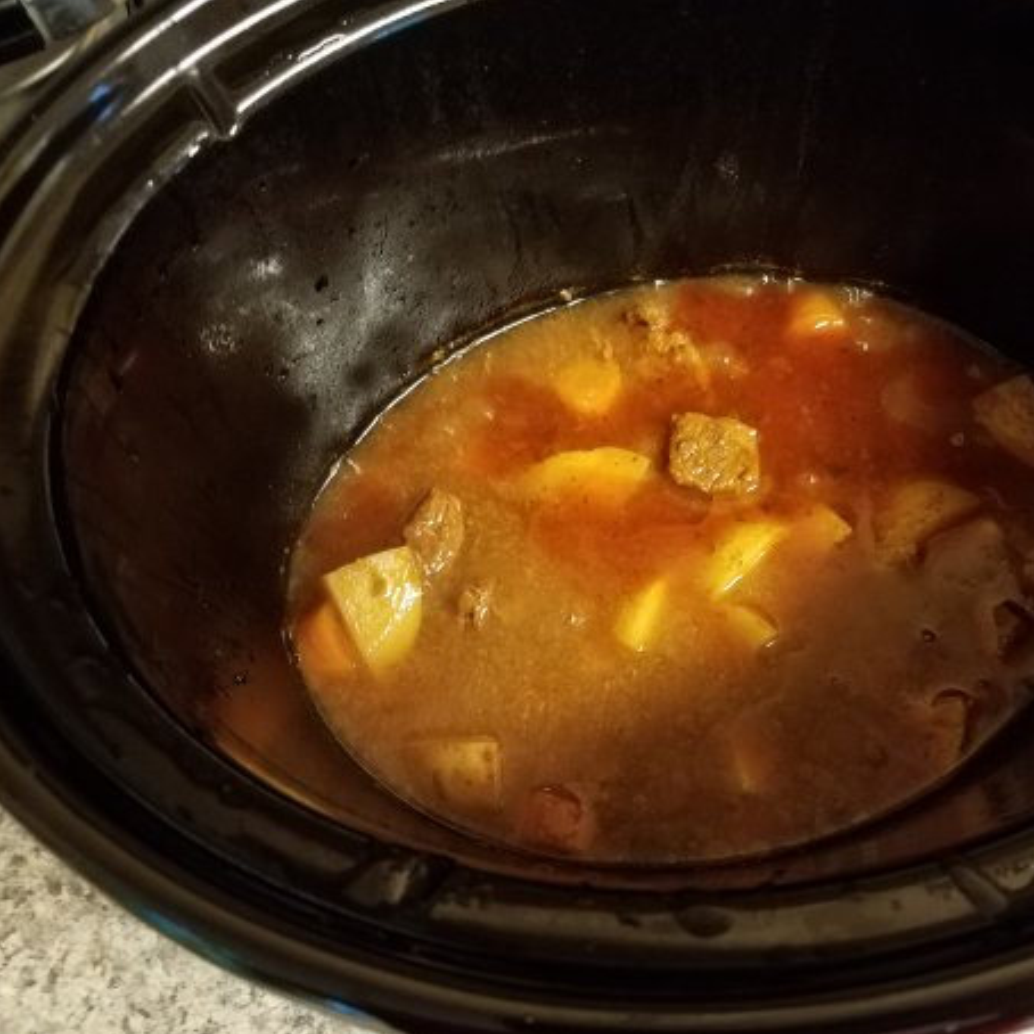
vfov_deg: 52.5
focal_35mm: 31
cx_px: 674
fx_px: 1048
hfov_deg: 51.7
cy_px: 516
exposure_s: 1/11
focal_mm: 4.2
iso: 200
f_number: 1.7
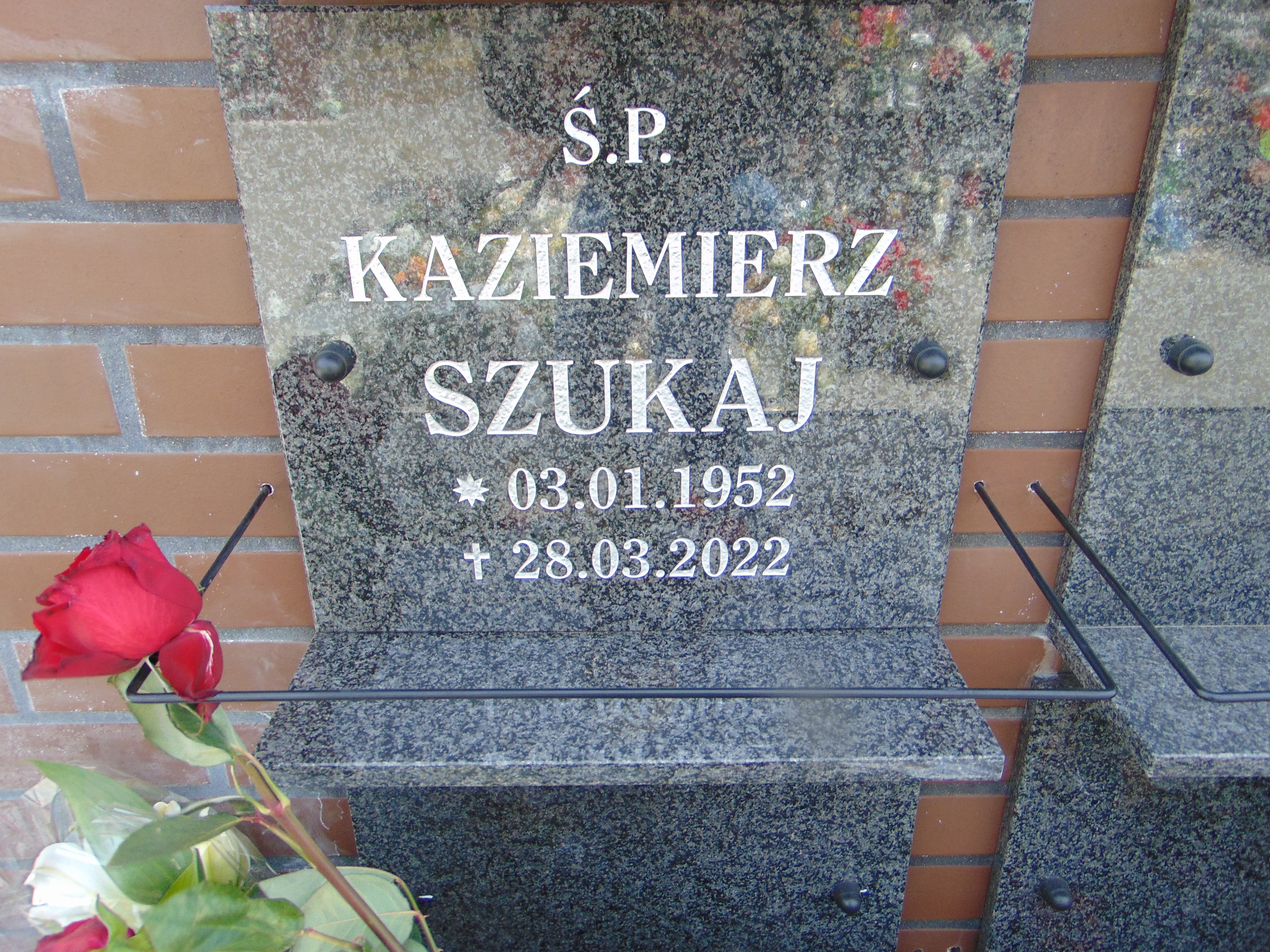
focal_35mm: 25
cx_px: 635
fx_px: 917
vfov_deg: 54.9
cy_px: 476
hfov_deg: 69.4
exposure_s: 1/125
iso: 80
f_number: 3
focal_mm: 4.5
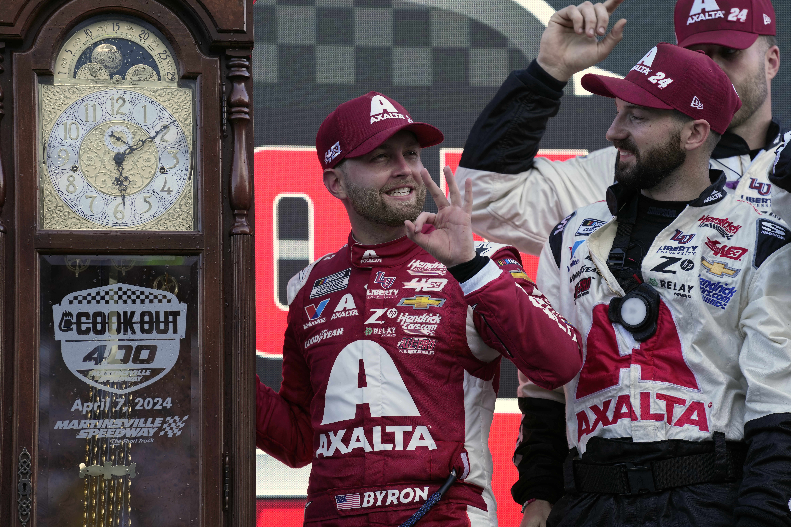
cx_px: 396
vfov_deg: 6.9
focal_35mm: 200
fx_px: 4394
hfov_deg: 10.3
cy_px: 264
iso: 500
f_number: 4.5
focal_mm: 200
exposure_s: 1/500
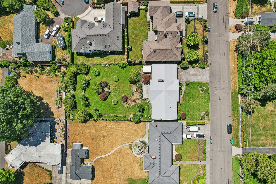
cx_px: 138
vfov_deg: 57.2
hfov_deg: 78.6
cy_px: 92
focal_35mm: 22
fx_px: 169
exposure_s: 1/500
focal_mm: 8.4
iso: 130
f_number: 2.8
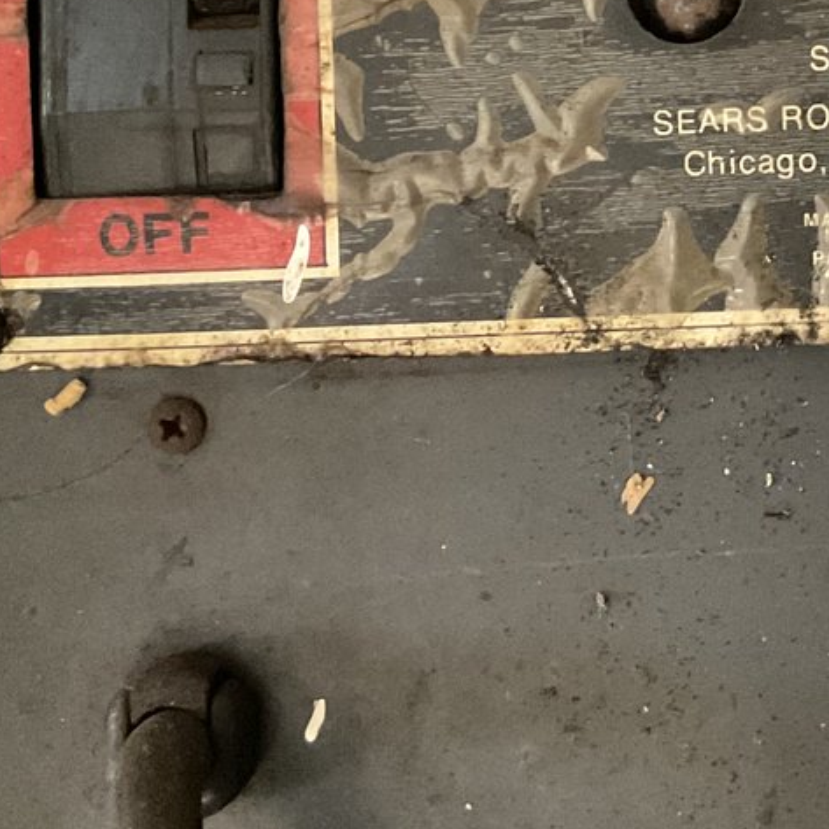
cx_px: 923
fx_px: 2222
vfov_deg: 20.5
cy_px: 15
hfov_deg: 20.1
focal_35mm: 82
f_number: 1.8
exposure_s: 1/24
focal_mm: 3
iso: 500
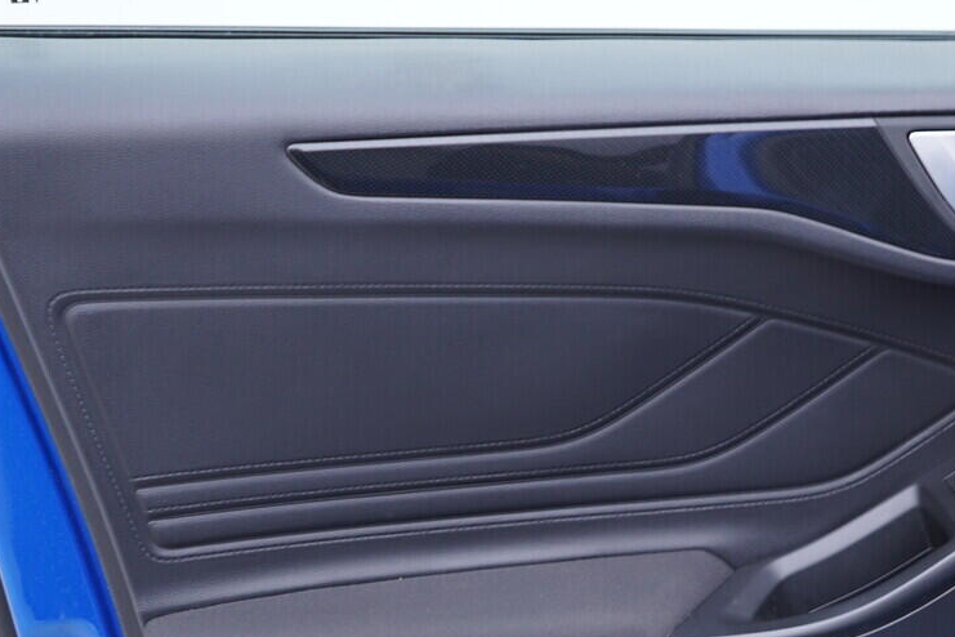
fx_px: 1857
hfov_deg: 28.7
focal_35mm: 70
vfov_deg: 19.0
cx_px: 622
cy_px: 603
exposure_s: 1/40
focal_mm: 24
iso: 160
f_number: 2.8
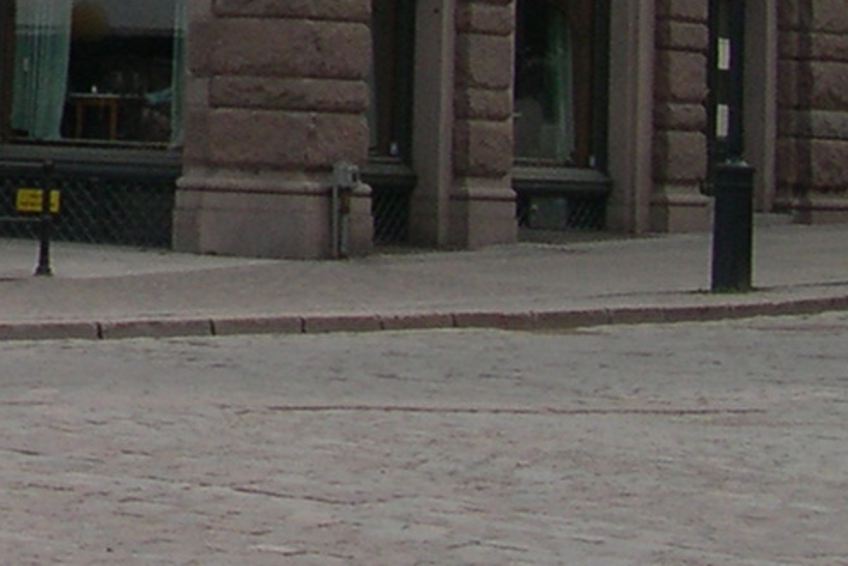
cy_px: -604
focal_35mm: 181
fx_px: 4265
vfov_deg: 7.3
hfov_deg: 10.5
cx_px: -776
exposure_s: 1/97.2
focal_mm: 8
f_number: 7.6
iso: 100
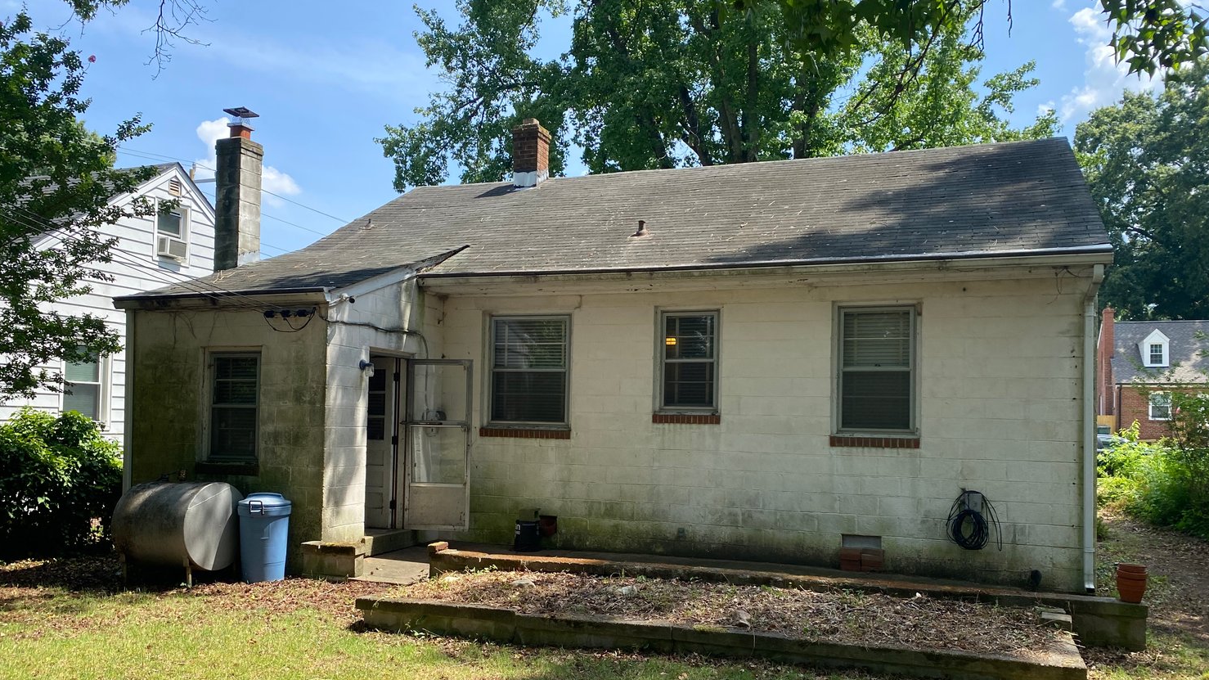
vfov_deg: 40.0
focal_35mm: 29
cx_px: 617
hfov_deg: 66.1
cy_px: 398
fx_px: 930
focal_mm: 4.25
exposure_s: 1/949
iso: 32
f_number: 1.8
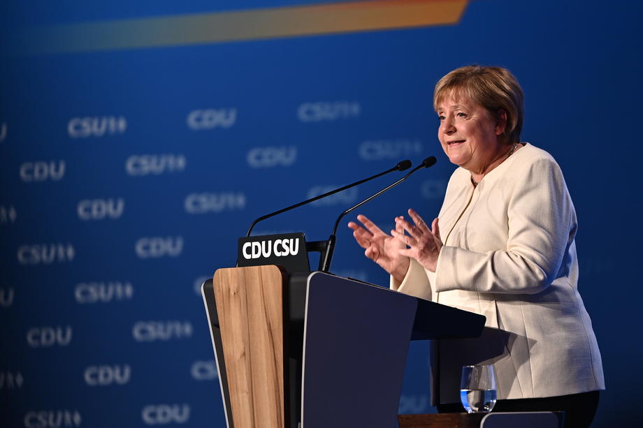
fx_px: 5357
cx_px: 322
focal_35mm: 300
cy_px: 214
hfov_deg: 6.9
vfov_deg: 4.6
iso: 1250
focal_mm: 300
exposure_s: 1/250
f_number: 4
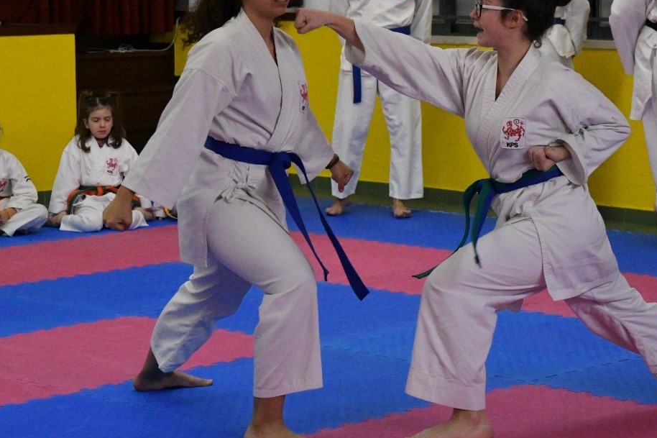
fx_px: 2135
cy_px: 94
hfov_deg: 17.4
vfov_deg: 11.7
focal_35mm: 117
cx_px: 467
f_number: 3.5
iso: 3200
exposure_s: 1/250
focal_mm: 44
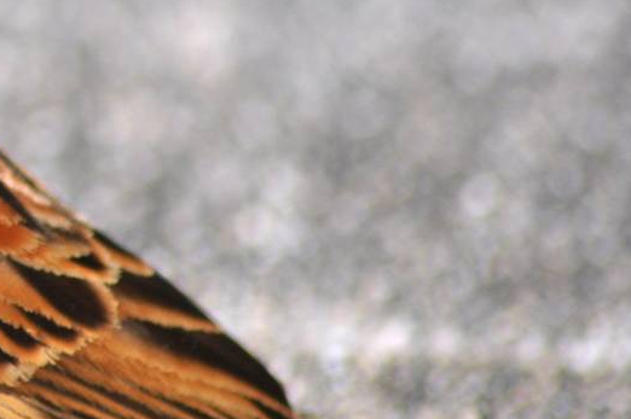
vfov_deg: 1.0
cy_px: 59
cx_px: -322
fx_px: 24130
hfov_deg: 1.5
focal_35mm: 1378
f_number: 5.6
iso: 400
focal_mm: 300
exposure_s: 1/2000
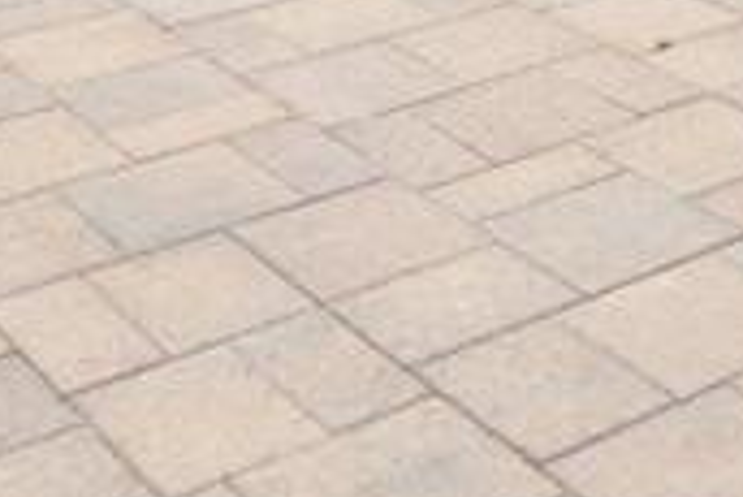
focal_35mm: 95
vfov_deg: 11.3
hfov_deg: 20.5
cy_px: -800
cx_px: 803
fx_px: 1962
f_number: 8
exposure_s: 1/250
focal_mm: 16
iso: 100
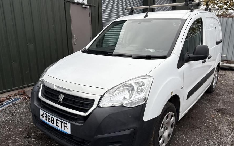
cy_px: 84
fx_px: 179
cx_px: 118
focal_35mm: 28
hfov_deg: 66.5
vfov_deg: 44.4
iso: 50
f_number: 1.6
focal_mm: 5.96
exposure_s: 1/1135
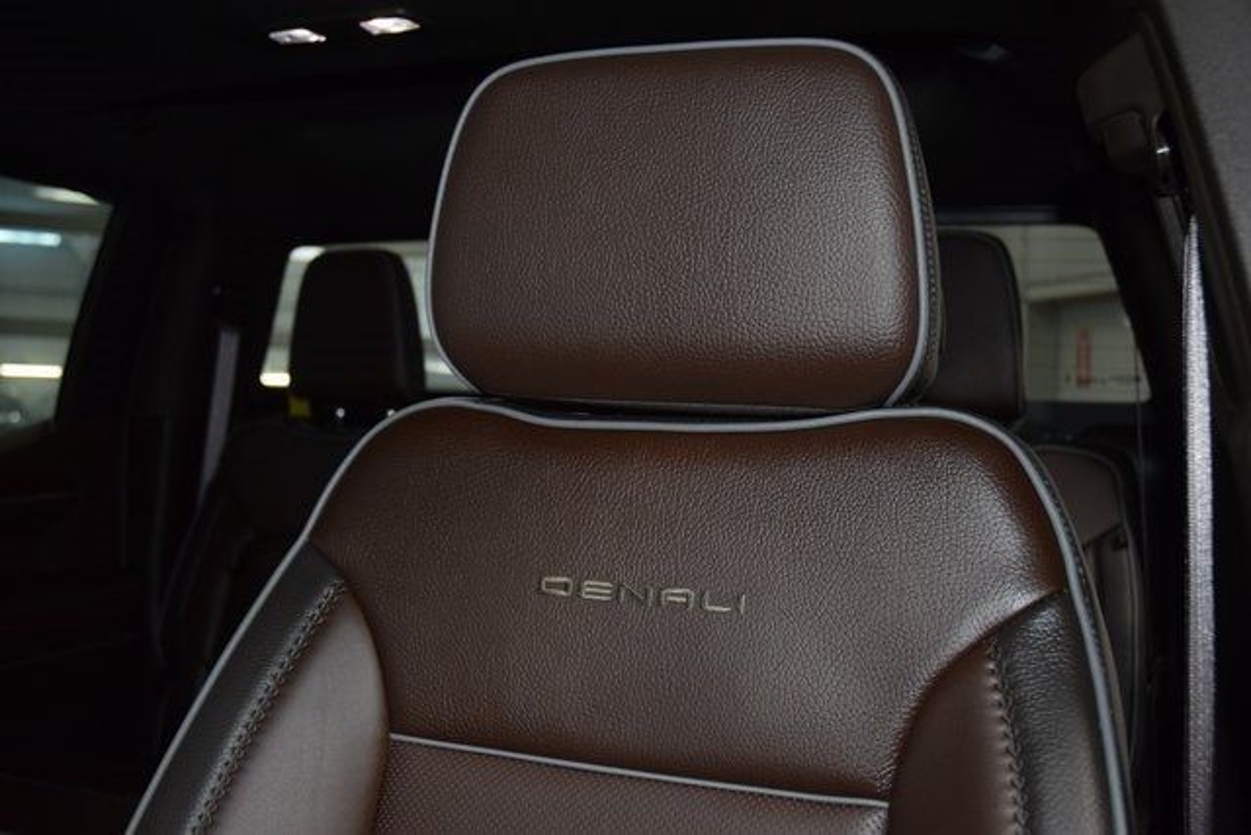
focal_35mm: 36
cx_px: 626
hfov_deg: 53.1
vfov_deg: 36.9
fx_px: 1251
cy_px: 418
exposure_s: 1/125
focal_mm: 24
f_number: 3.8
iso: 1600
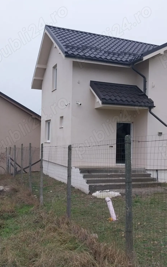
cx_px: 71
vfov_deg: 52.7
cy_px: 133
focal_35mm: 37
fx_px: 269
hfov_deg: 34.4
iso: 40
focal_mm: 4
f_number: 1.8
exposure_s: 1/100
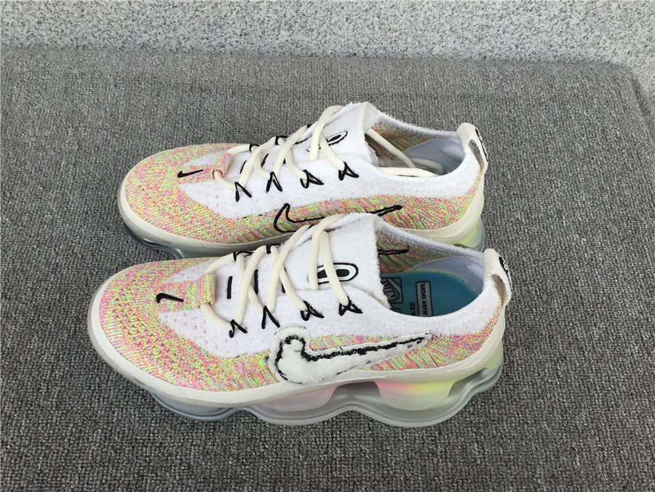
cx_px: 328
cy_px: 246
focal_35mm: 31
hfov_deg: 58.4
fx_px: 587
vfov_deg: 45.4
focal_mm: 3.3
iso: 25
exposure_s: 1/543
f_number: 2.4
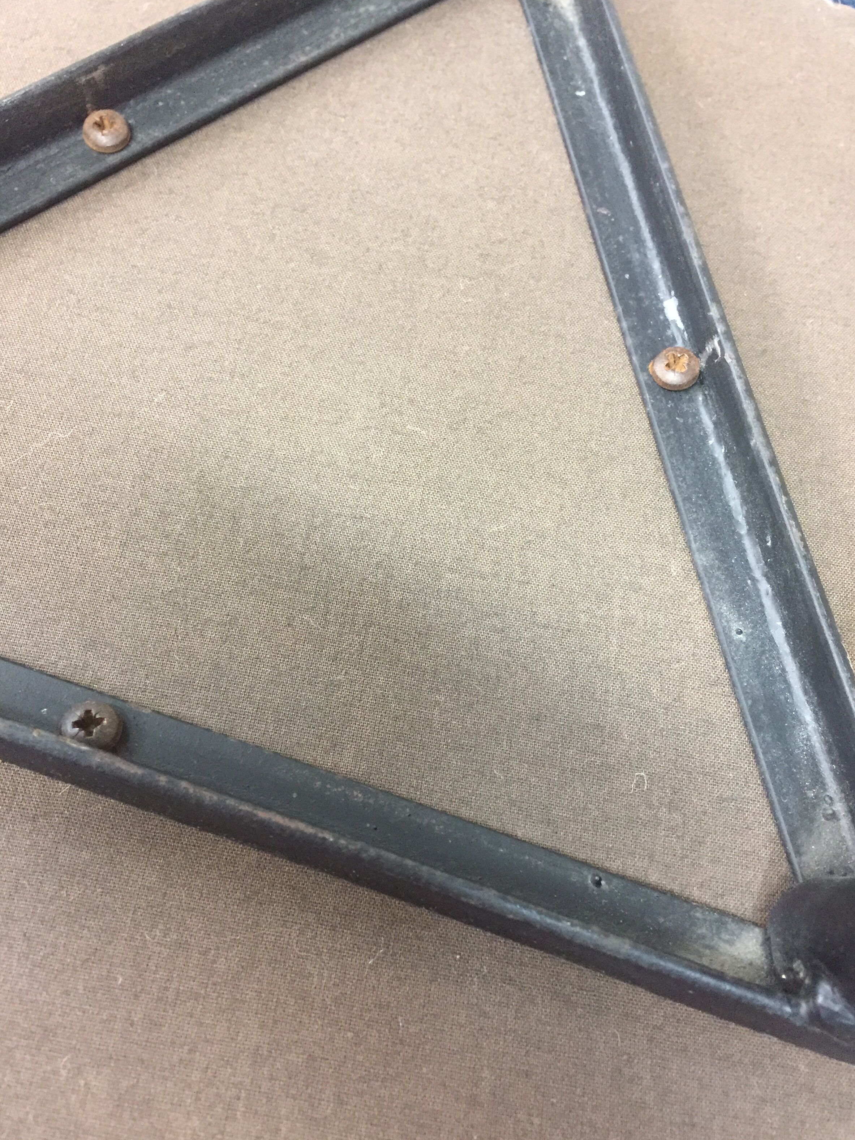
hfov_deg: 46.8
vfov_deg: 60.0
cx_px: 437
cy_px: 580
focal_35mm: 30
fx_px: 988
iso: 250
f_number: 2.2
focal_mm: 4.15
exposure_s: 1/25
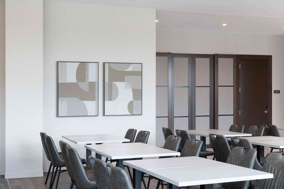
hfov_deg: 36.2
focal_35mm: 55
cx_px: 142
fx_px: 434
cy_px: 94
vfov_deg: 24.6
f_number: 8
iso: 200
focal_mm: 55
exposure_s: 1/15
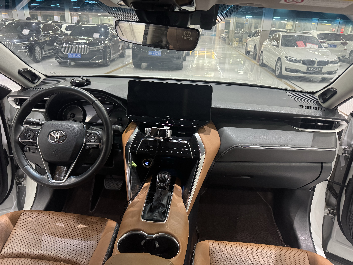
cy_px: 132
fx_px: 245
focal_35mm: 24
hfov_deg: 71.6
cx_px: 176
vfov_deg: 56.8
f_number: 1.78
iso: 800
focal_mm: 6.76
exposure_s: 1/50
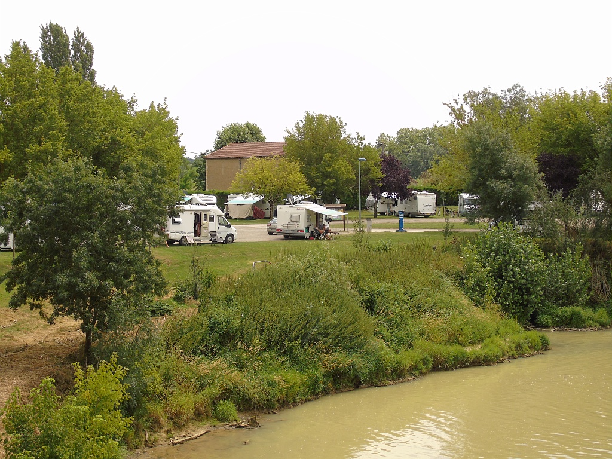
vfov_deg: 23.7
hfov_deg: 31.2
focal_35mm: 62
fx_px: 1096
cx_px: 306
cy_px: 230
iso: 80
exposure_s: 1/320
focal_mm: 11
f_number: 4.5
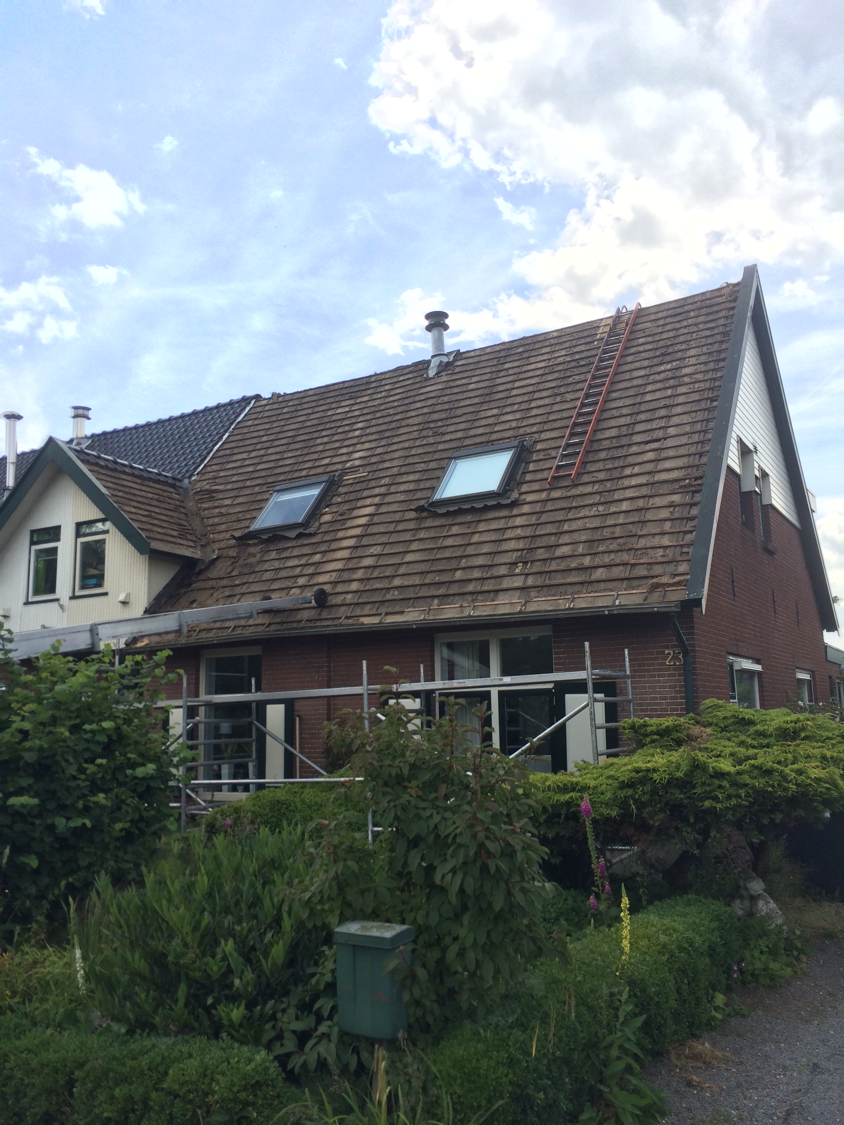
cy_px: 562
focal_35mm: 30
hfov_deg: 46.8
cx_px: 422
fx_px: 975
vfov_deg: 60.0
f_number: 2.2
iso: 32
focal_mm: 4.12
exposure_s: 1/1080
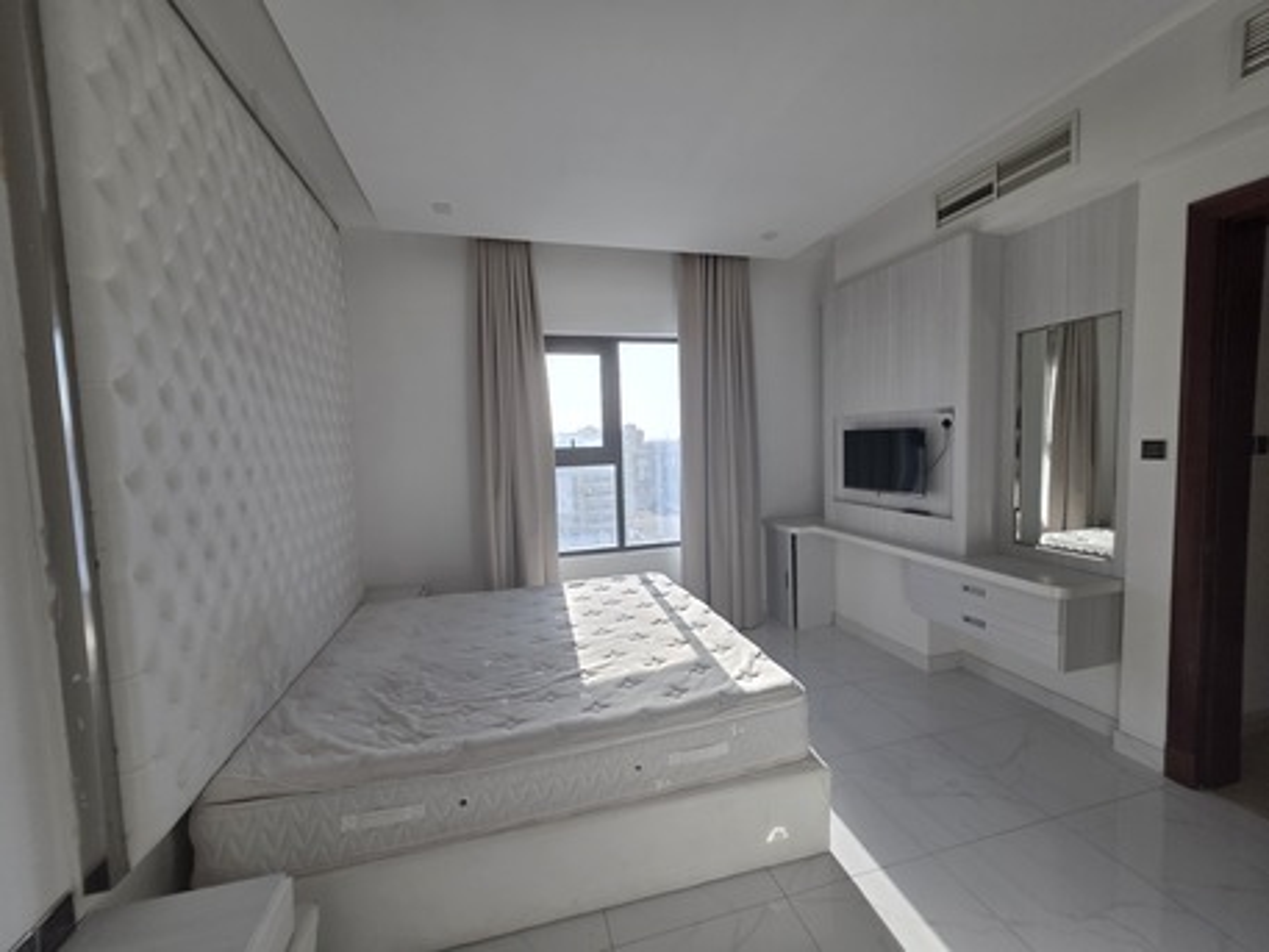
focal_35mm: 13
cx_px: 634
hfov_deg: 106.2
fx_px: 477
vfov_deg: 89.9
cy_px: 476
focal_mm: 2.2
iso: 40
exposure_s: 1/265
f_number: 1.9
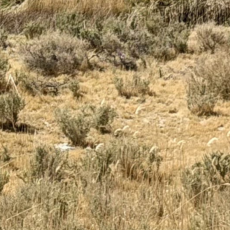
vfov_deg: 5.3
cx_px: -547
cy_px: -189
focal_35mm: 325
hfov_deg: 5.0
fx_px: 2443
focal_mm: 6.76
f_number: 1.78
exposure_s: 1/7874
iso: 64
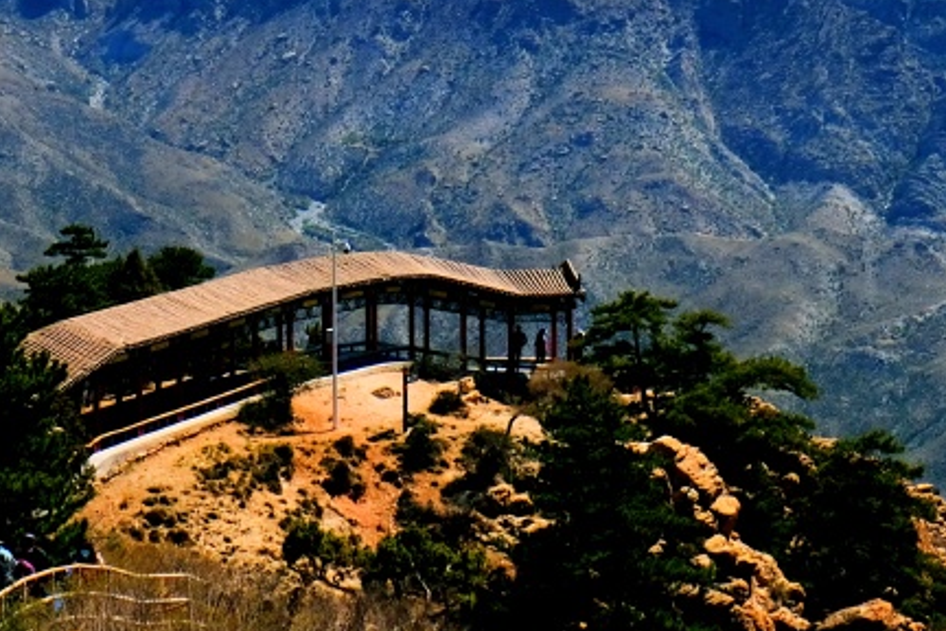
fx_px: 2917
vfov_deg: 12.1
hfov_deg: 18.4
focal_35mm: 111
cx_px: 449
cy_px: -68
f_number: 3.6
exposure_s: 1/3800
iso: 200
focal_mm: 26.5
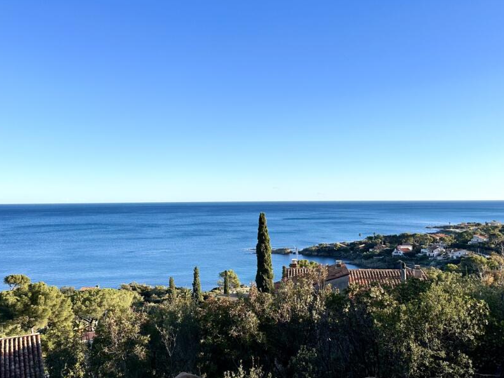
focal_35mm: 31
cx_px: 278
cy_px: 177
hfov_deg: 58.2
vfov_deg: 45.4
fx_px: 451
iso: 80
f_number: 1.78
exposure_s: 1/3861
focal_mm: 6.86
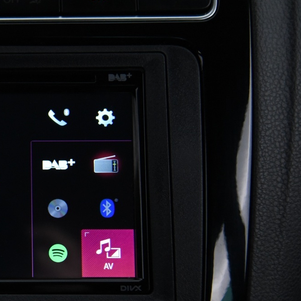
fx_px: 935
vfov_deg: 18.3
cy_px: 161
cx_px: -45
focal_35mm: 95
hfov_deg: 17.6
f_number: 4
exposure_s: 1/60
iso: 4000
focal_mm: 46
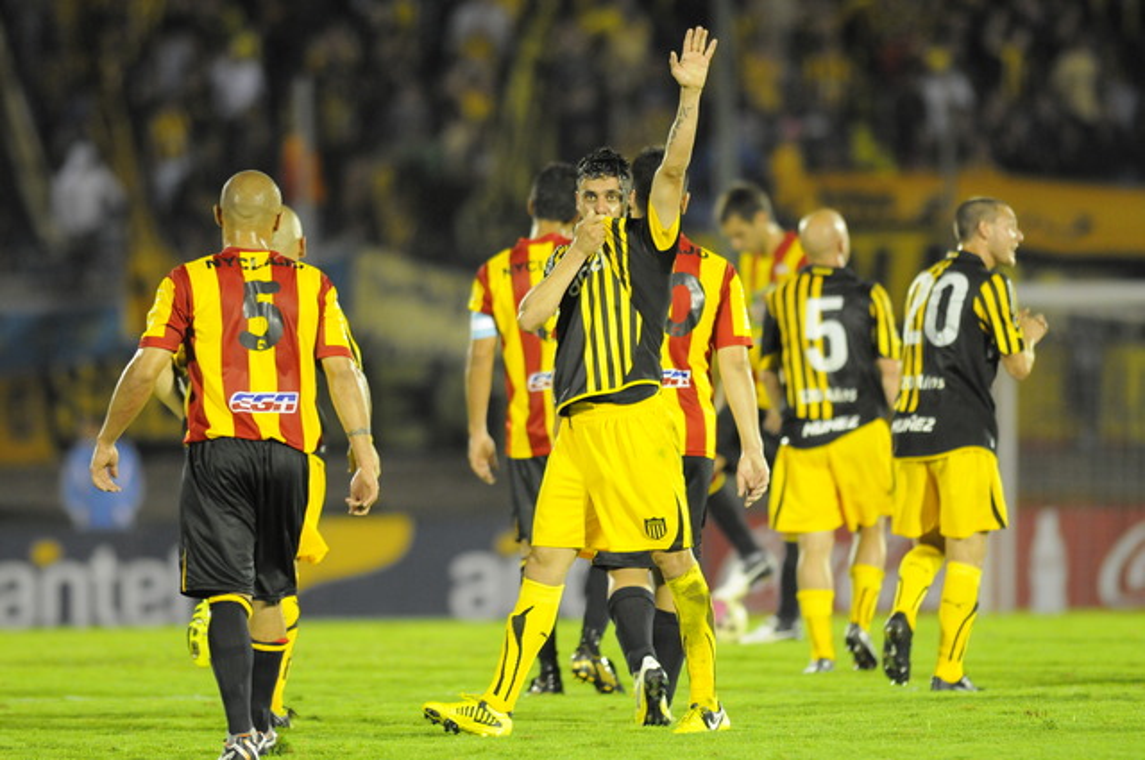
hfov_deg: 4.6
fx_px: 14294
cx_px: 572
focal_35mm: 450
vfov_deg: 3.0
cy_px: 380
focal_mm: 300
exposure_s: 1/320
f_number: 2.8
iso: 1600
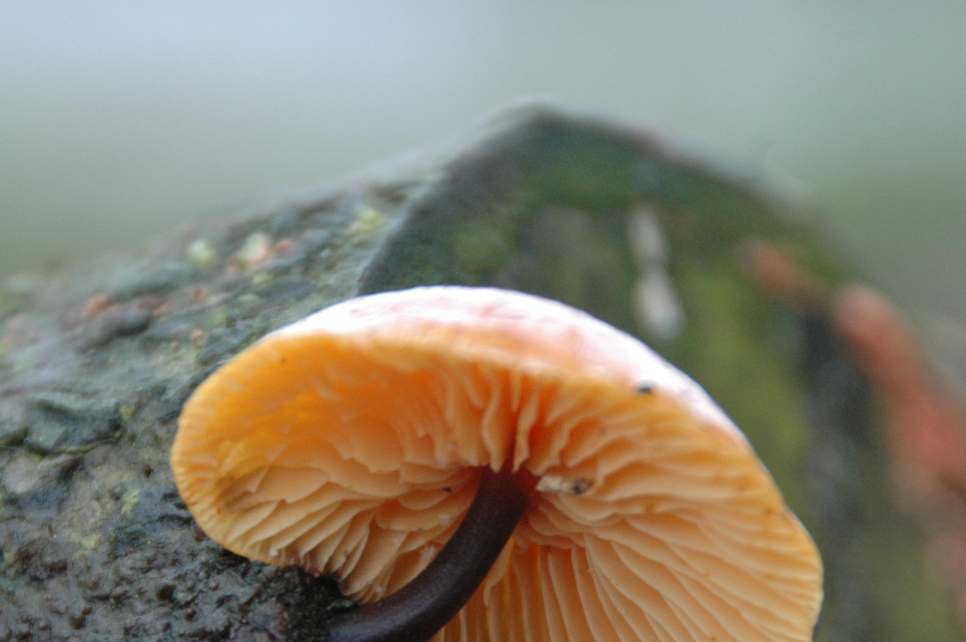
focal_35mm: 490
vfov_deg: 2.8
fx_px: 13134
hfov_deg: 4.2
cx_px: 478
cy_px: 522
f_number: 5.6
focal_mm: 200
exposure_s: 1/30
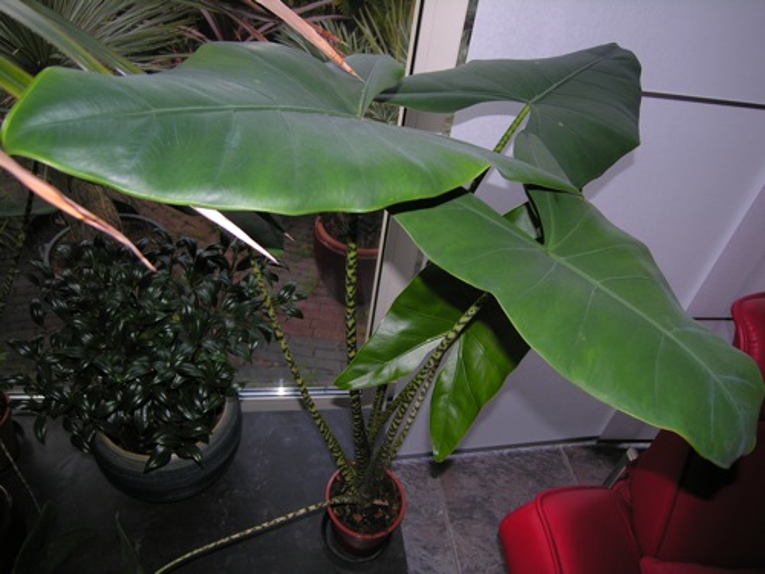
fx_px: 530
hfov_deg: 71.6
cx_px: 382
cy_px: 287
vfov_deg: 56.8
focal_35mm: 24
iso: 50
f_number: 2.6
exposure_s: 1/60.1
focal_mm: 6.1
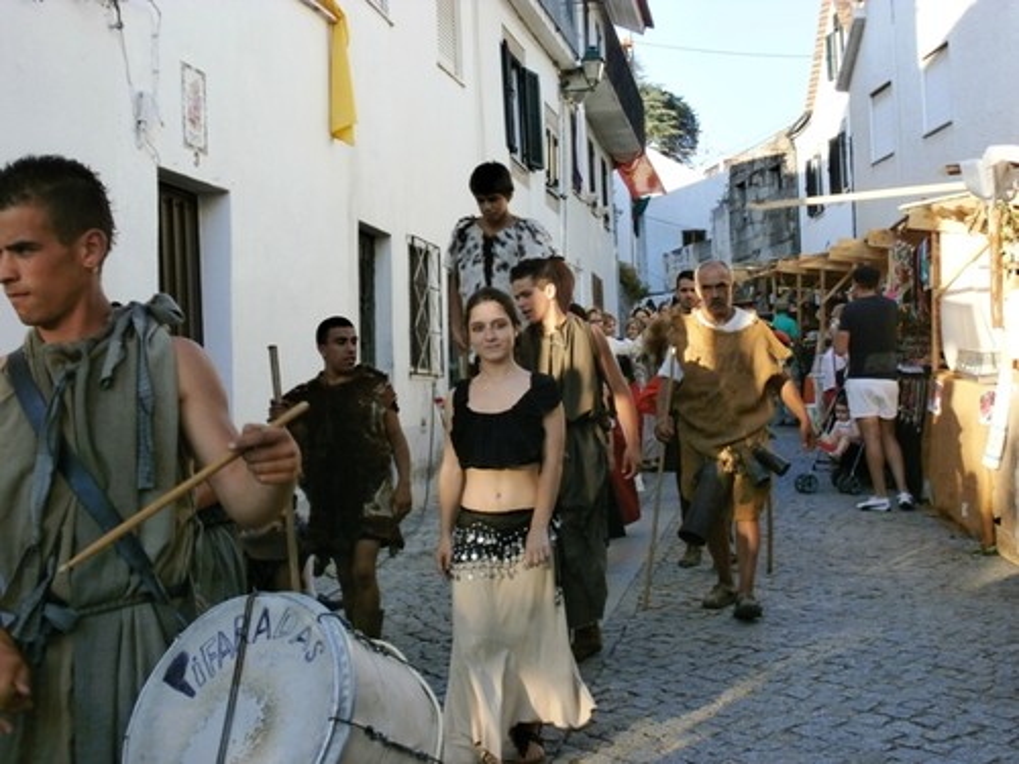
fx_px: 1325
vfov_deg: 32.2
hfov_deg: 42.1
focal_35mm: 45
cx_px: 510
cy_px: 382
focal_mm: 8.02
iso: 100
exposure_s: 1/200
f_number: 3.8
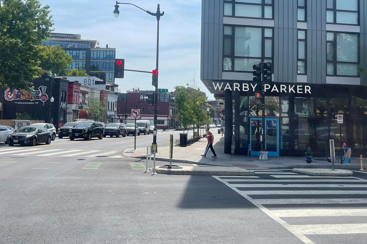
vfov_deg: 34.8
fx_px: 387
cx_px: 171
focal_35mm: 38
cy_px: 88
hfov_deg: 50.7
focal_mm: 5.1
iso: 32
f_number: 1.6
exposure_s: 1/5128
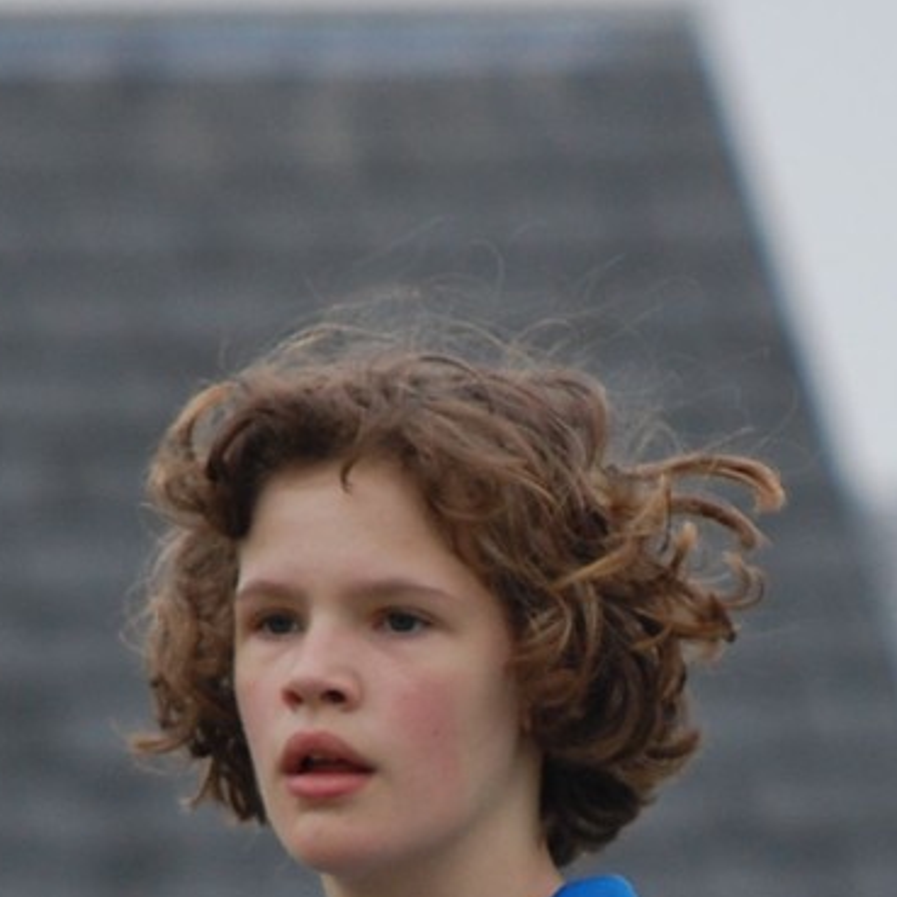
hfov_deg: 2.5
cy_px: 1070
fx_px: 20698
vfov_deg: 2.5
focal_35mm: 706
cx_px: 284
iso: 400
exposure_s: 1/1000
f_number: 5.6
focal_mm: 200
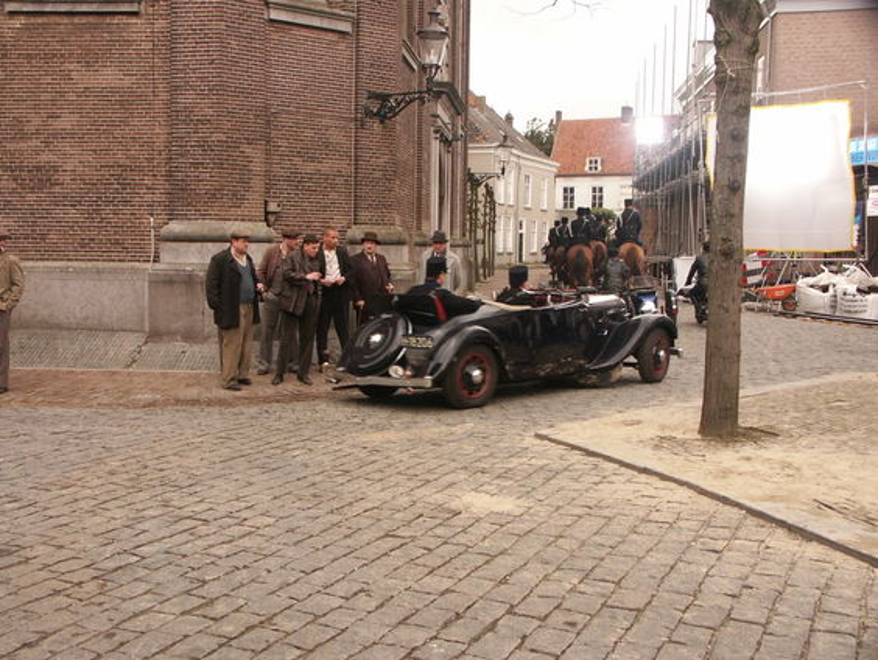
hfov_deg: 48.9
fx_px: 965
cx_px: 439
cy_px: 330
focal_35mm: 38
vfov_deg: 37.8
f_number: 4
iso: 100
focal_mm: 9.82
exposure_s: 1/125
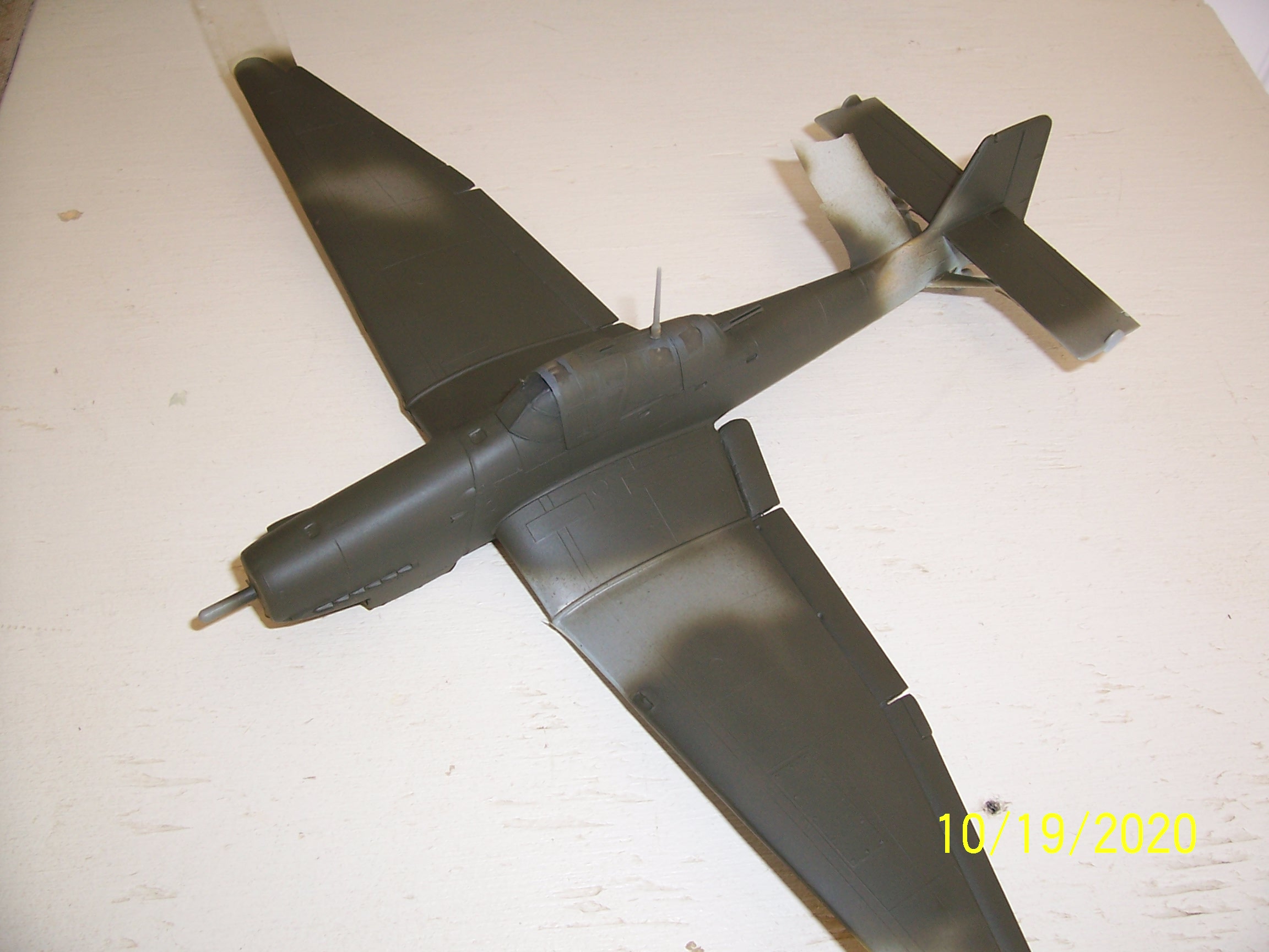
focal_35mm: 34
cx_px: 634
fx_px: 1246
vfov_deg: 41.8
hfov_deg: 54.0
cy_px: 476
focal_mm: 5.6
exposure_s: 1/90
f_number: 2.7
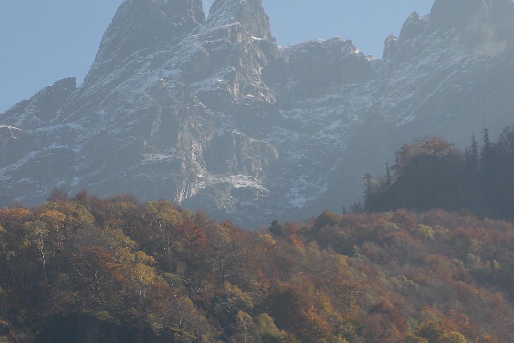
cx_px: 257
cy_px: 306
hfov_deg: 9.6
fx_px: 3066
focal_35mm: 215
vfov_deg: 6.4
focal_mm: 95
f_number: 5
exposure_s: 1/1600
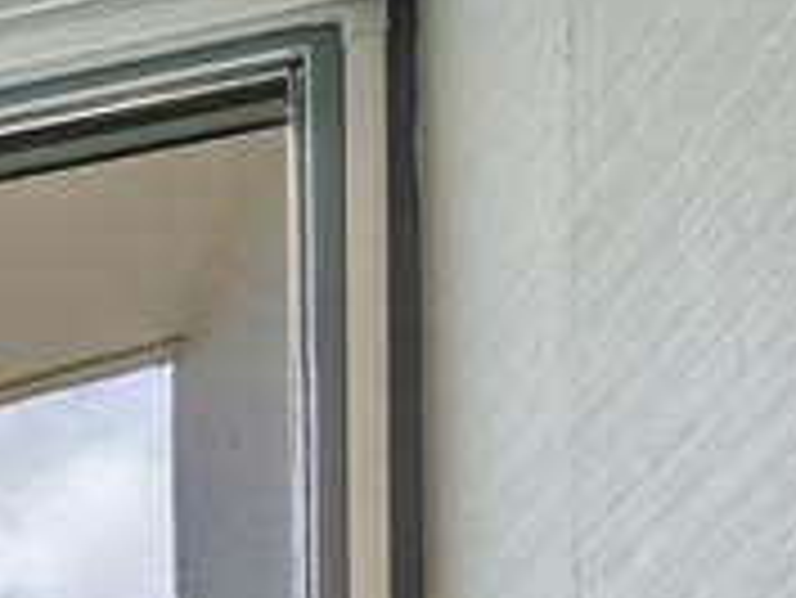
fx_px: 2324
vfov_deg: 12.5
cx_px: -1590
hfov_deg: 11.4
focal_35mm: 101
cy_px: 1277
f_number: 4
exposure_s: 1/2500
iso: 200
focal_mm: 7
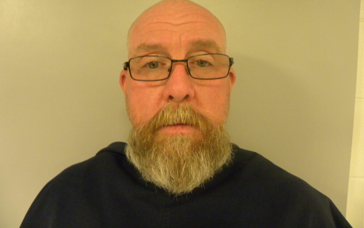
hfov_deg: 66.5
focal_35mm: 28
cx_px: 180
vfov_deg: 44.3
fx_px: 278
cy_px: 91
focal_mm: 4.6
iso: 400
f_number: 2.8
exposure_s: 1/16.2
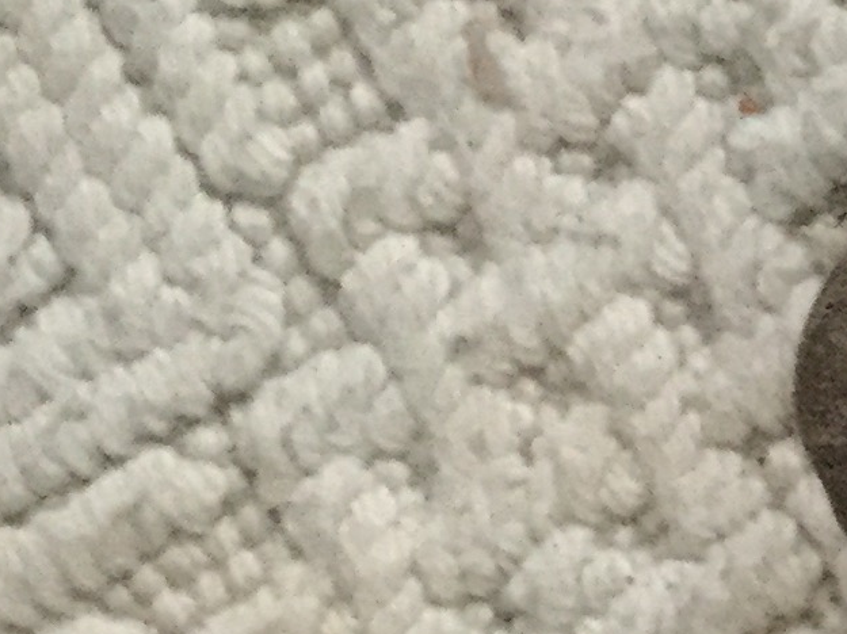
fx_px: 3962
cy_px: 1008
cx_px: 2022
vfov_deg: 8.9
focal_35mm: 162
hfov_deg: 10.5
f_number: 2.4
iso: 500
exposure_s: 1/15
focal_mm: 3.3
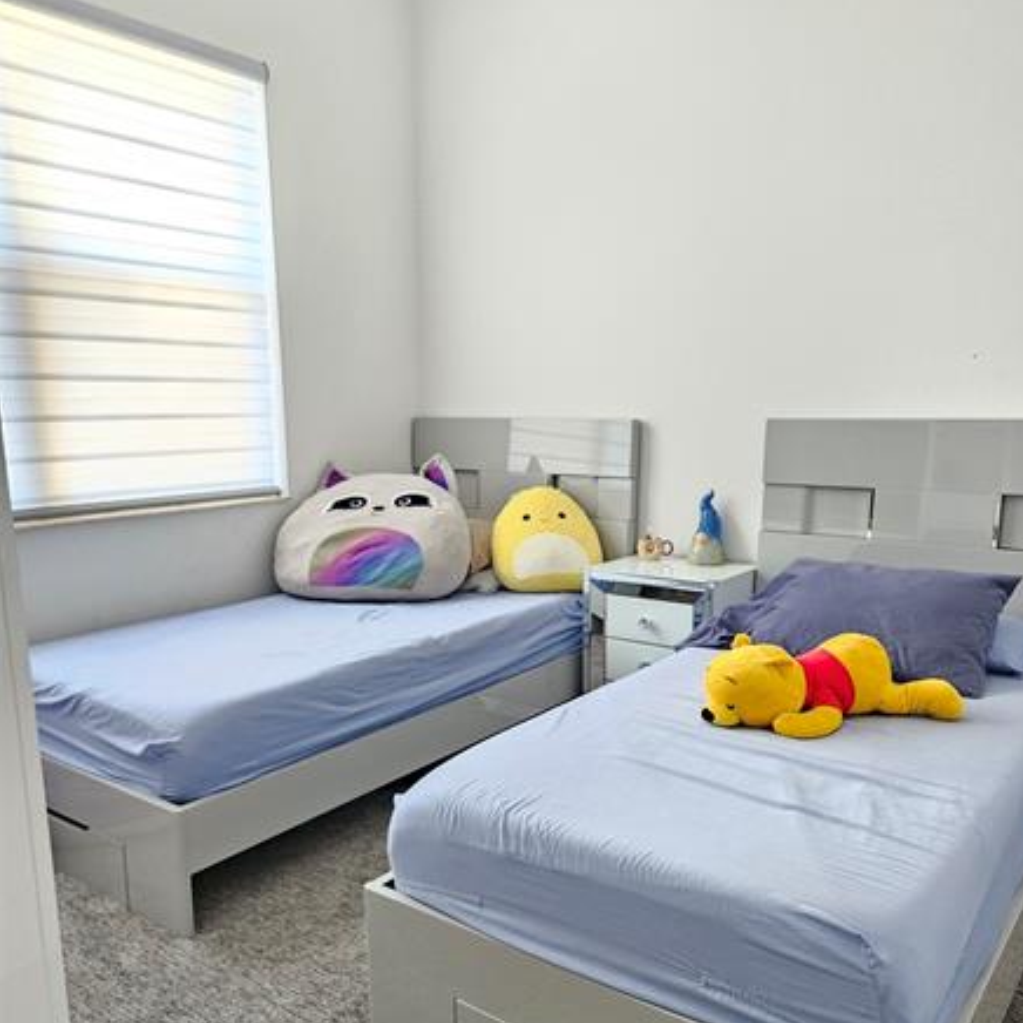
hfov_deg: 57.3
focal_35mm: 28
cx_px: 526
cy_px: 582
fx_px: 936
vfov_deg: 57.1
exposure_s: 1/240
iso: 1250
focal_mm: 5.4
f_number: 1.8
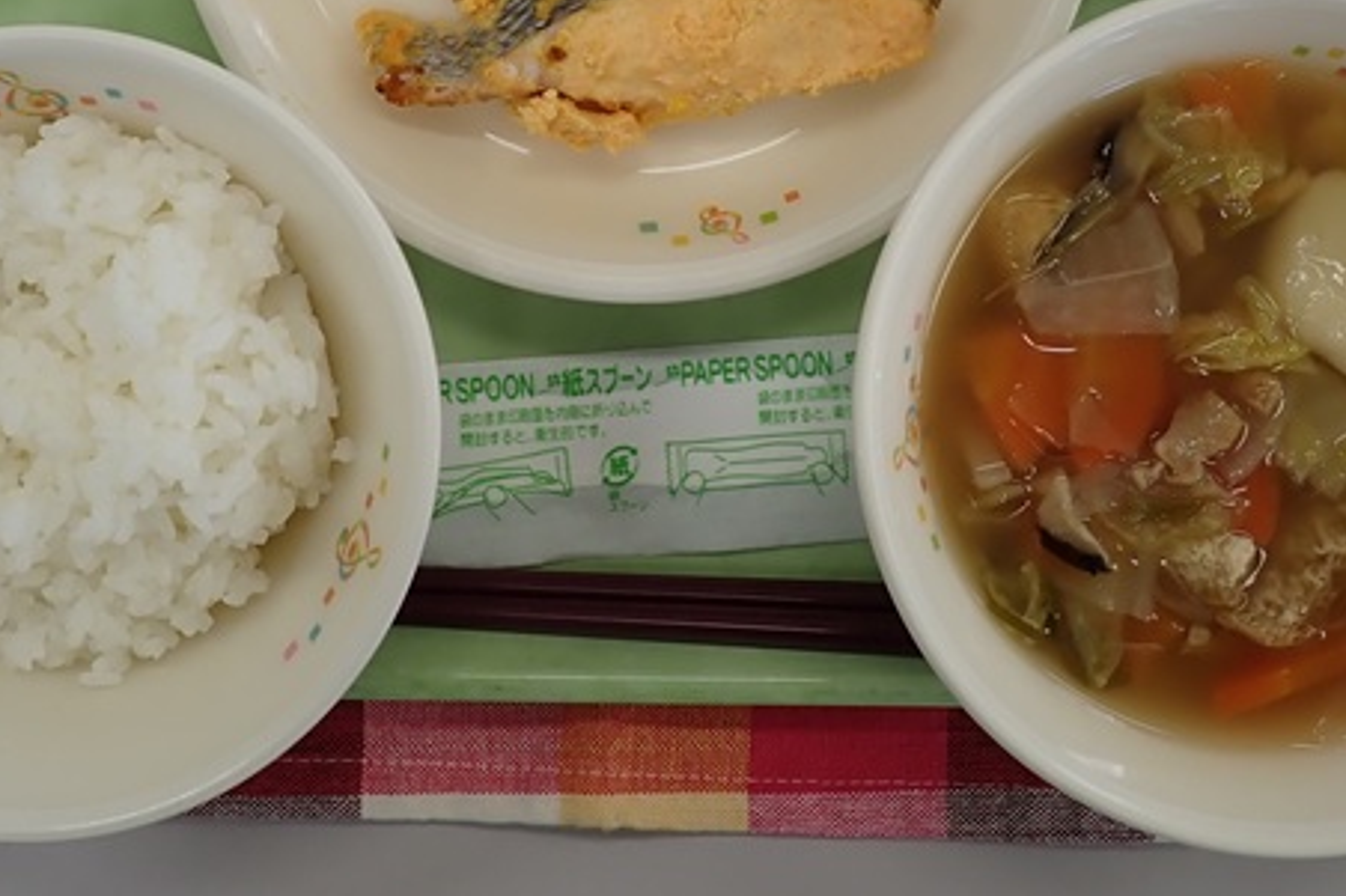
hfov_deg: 42.8
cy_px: 104
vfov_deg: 28.2
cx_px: 661
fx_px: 1719
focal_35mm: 46
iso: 100
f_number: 2.8
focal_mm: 4.5
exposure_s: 1/100
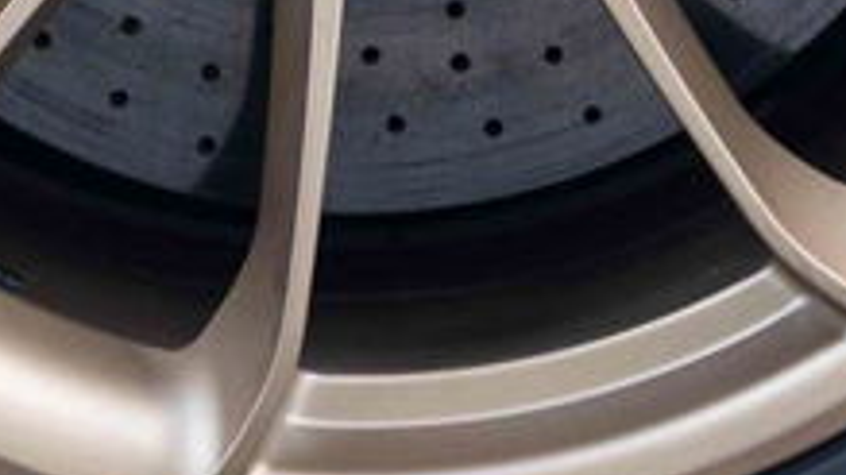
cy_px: -606
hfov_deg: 8.7
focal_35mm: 248
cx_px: 409
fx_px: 5561
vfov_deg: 4.8
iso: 200
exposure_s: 1/50
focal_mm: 45
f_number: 2.8
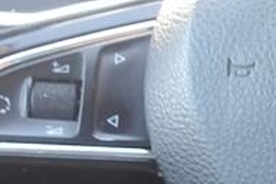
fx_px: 1150
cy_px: 99
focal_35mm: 150
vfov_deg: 9.1
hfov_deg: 13.3
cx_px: 345
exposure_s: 1/26
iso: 200
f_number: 3
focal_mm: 4.9
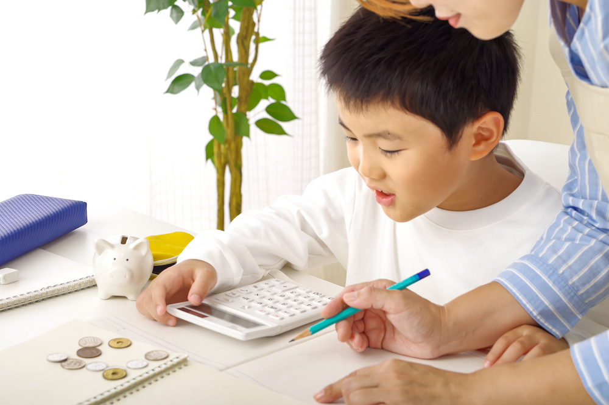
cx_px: 304
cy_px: 202
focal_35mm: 75
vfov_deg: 18.2
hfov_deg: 27.0
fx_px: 1268
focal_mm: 50
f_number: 5.6
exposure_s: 1/160
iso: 100
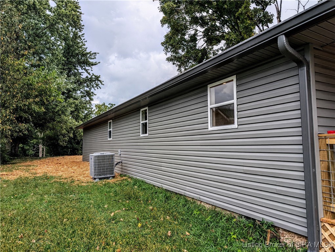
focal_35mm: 24
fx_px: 233
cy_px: 126
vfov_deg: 56.9
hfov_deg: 71.5
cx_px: 168
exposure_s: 1/155
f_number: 1.68
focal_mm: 6.9
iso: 21
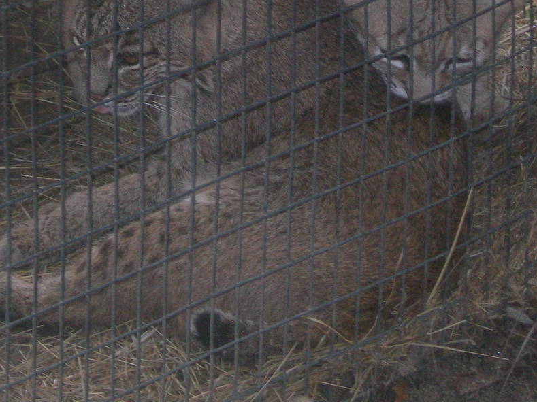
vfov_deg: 7.1
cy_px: 59
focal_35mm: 209
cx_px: 163
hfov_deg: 9.5
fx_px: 3241
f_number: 4.6
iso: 200
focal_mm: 21.3
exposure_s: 1/60.1
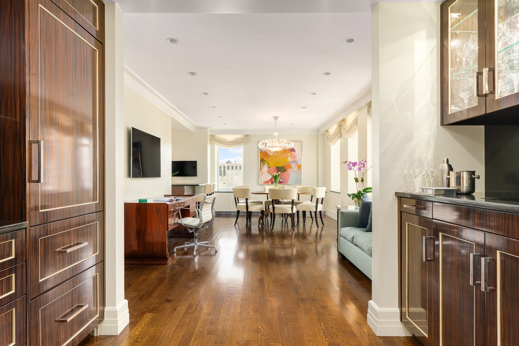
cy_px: 173
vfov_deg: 61.9
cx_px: 260
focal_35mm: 20
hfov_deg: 84.0
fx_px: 288
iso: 500
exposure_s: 1/1.67
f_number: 8
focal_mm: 20
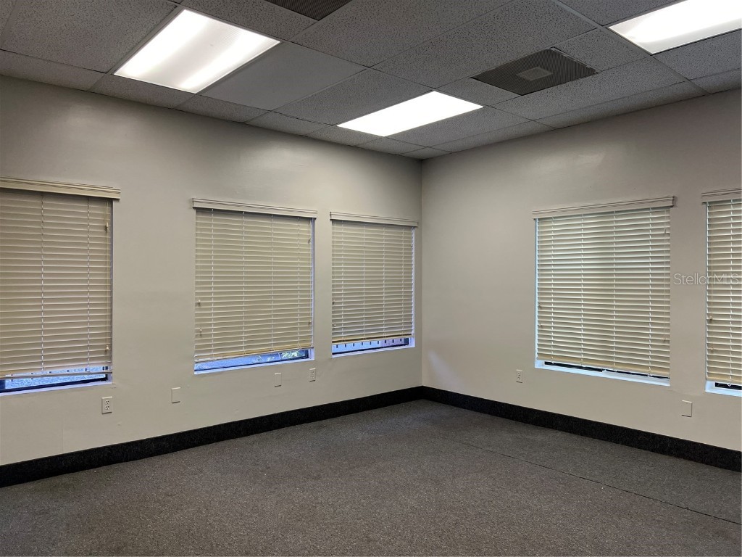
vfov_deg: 53.1
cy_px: 278
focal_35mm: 26
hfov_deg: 67.3
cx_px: 371
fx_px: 557
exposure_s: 1/120
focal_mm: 5.7
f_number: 1.5
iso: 64
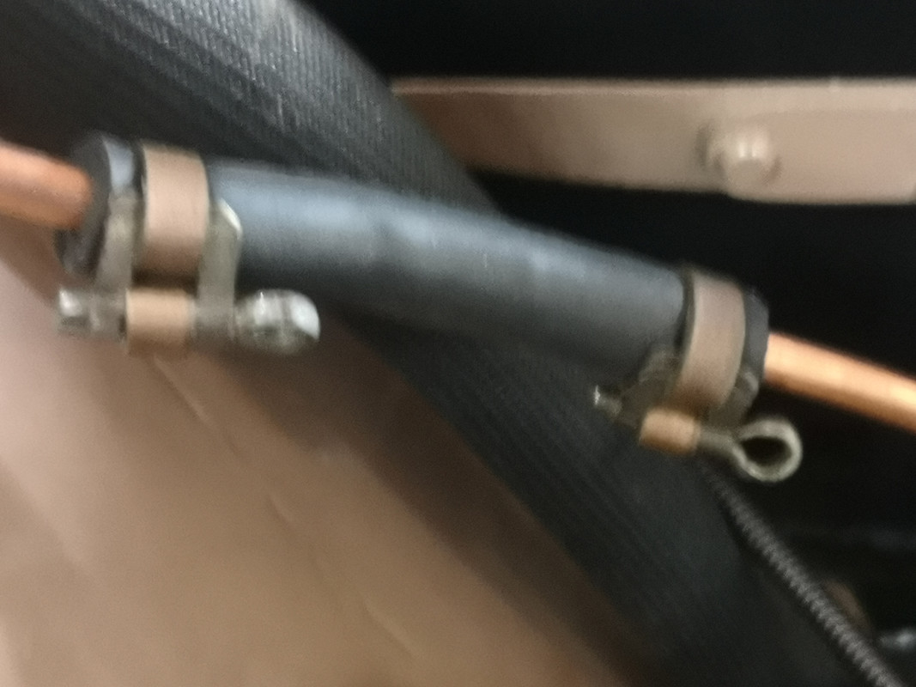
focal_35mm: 73
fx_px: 1931
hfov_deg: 26.7
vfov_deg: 20.2
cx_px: 458
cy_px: 344
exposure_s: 1/16.7
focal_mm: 3.95
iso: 640
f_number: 1.6
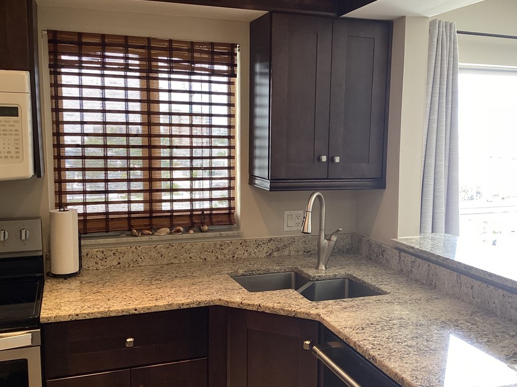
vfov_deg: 39.6
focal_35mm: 36
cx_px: 277
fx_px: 538
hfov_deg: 51.3
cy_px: 203
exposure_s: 1/60
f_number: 2.4
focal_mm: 3.3
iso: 80
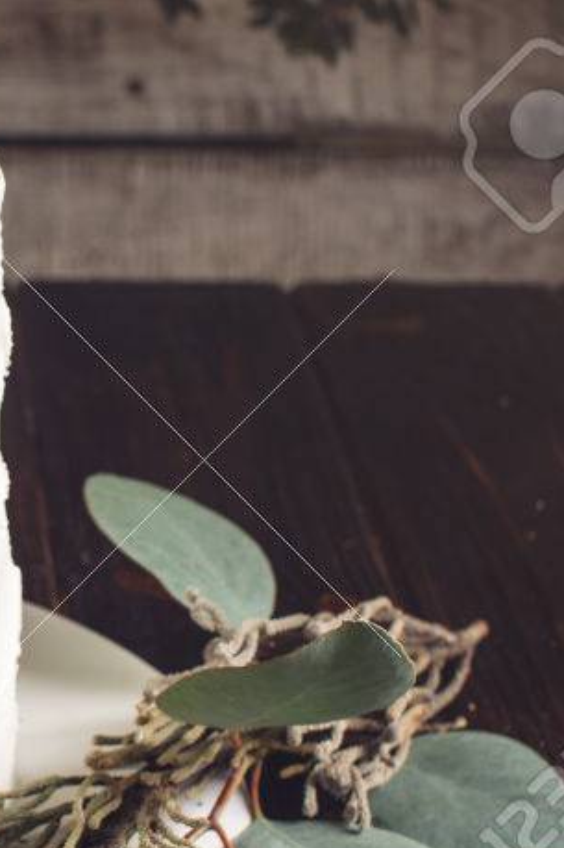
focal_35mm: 142
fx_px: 3339
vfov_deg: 14.5
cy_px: 461
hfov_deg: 9.5
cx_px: -199
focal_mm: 50
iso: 50
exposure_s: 1/160
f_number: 6.3
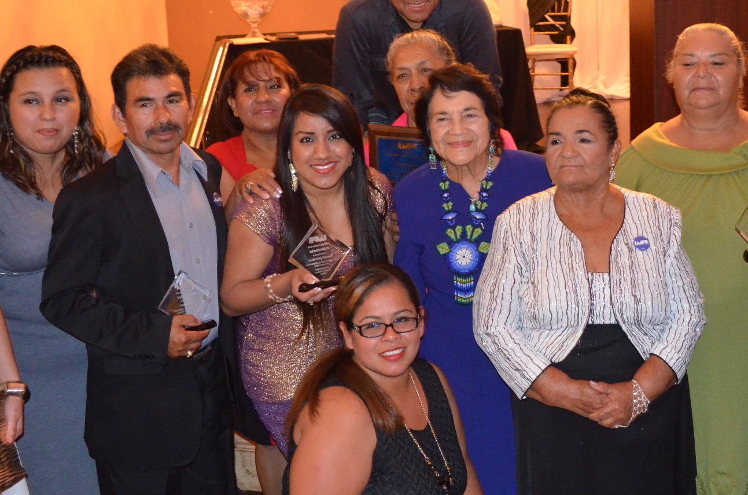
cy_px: 248
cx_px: 374
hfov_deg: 67.5
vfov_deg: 47.7
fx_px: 560
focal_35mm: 27
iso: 3200
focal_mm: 18
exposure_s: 1/15
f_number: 3.5
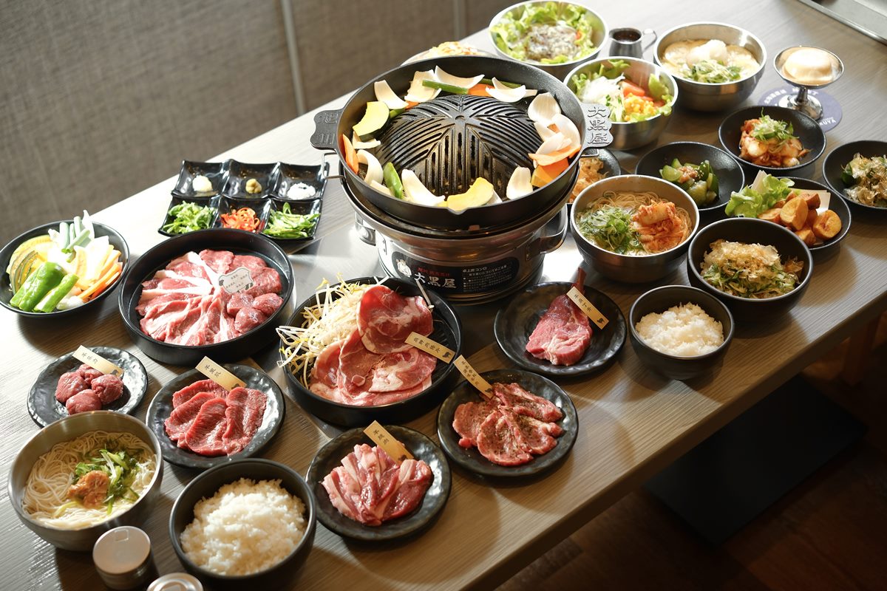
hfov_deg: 39.6
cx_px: 444
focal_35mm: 50
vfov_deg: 27.0
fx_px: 1232
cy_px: 296
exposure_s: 1/160
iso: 160
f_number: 2.2
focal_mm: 33
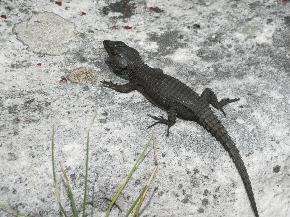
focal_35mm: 280
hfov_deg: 7.1
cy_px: 108
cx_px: 145
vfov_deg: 5.3
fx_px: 2346
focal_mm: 46
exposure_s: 1/500
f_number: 4.9
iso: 100
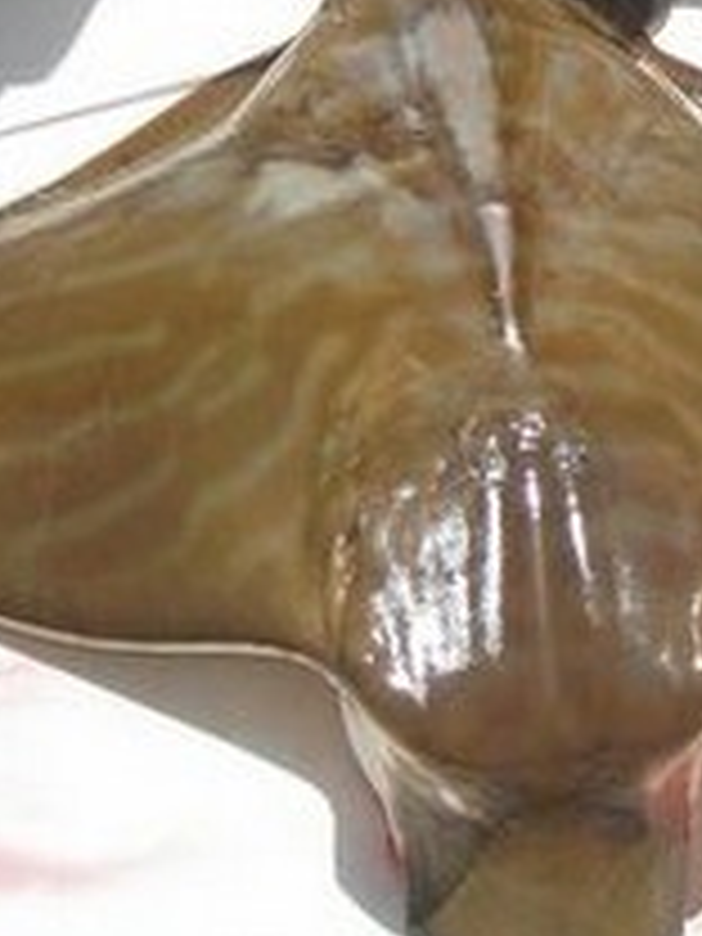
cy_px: -68
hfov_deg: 12.8
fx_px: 3110
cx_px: 666
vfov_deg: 16.6
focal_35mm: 115
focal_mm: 6.3
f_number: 6.4
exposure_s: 1/203
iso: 50
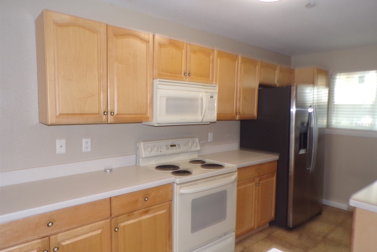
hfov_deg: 71.5
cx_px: 188
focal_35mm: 25
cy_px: 125
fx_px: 262
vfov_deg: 51.3
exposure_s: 1/34
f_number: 3
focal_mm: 4.3
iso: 200
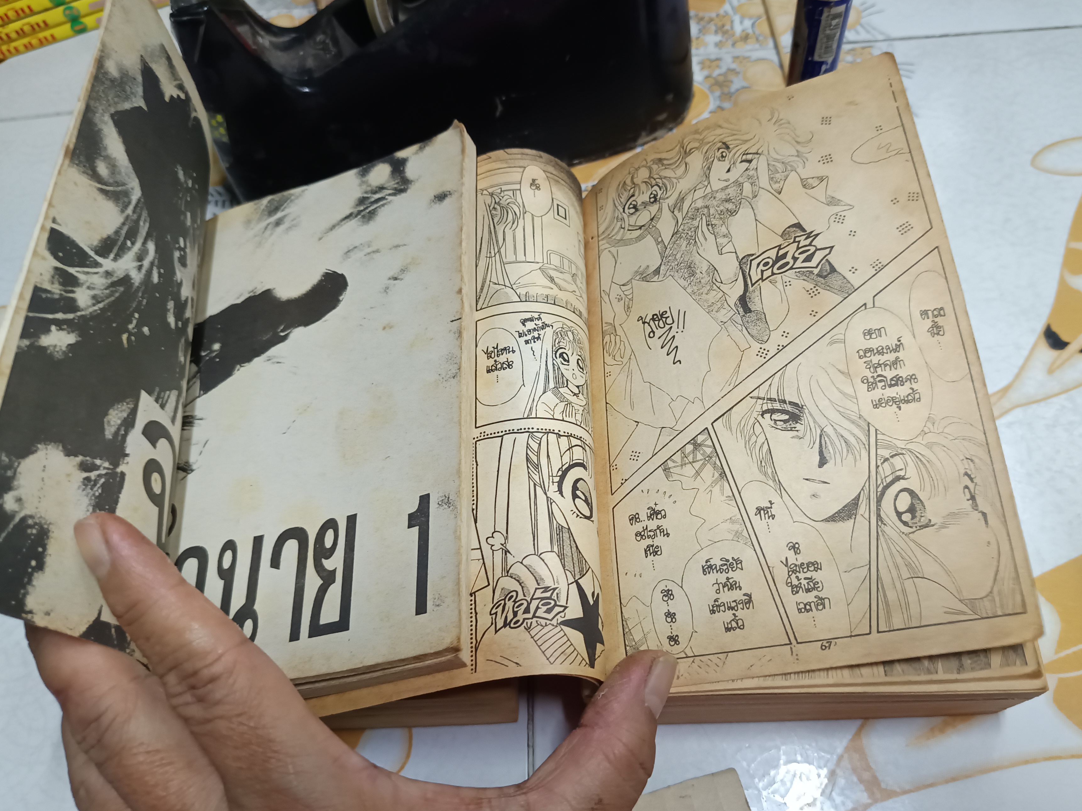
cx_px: 575
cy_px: 410
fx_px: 875
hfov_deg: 63.4
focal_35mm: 28
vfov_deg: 49.7
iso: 1233
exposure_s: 1/33.3
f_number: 1.7
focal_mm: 5.31
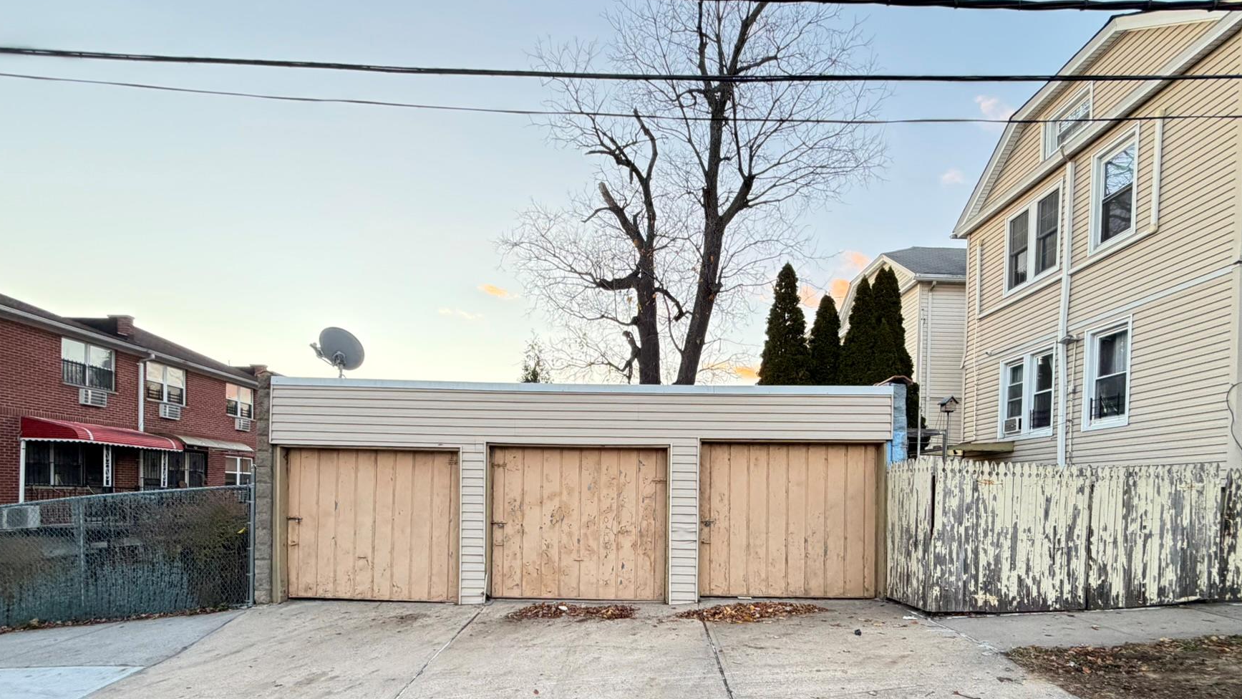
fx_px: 593
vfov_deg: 58.6
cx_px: 634
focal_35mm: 18
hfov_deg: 92.6
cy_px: 504
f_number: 2.2
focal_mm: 2.22
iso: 250
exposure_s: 1/121
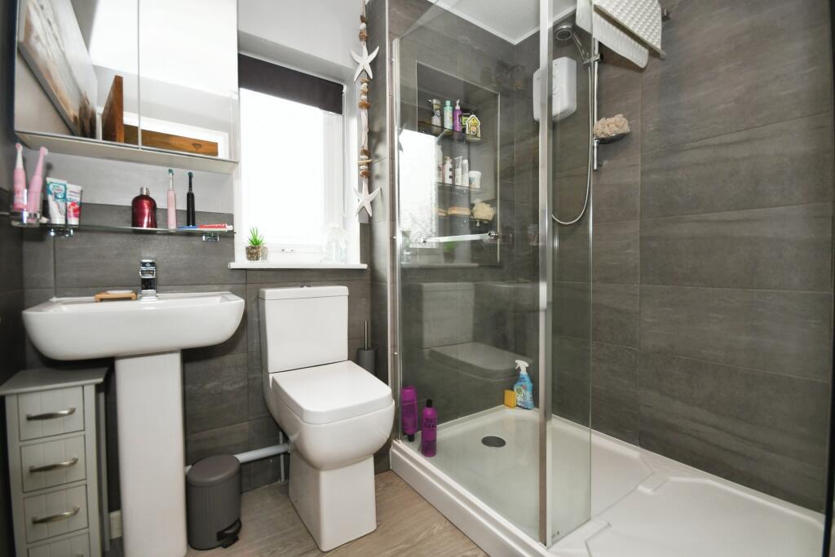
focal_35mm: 15
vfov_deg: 77.3
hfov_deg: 100.4
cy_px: 278
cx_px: 418
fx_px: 348
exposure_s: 1/60
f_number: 8
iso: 400
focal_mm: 10
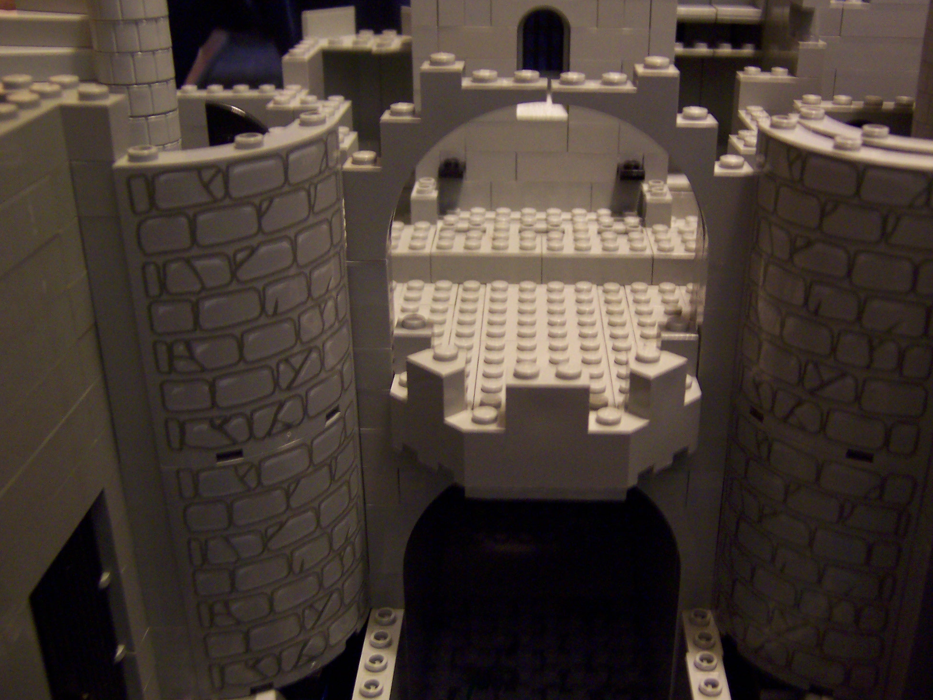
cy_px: 348
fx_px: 1051
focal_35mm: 39
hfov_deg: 47.7
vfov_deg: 36.8
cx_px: 540
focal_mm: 5.5
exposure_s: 1/8
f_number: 2.8
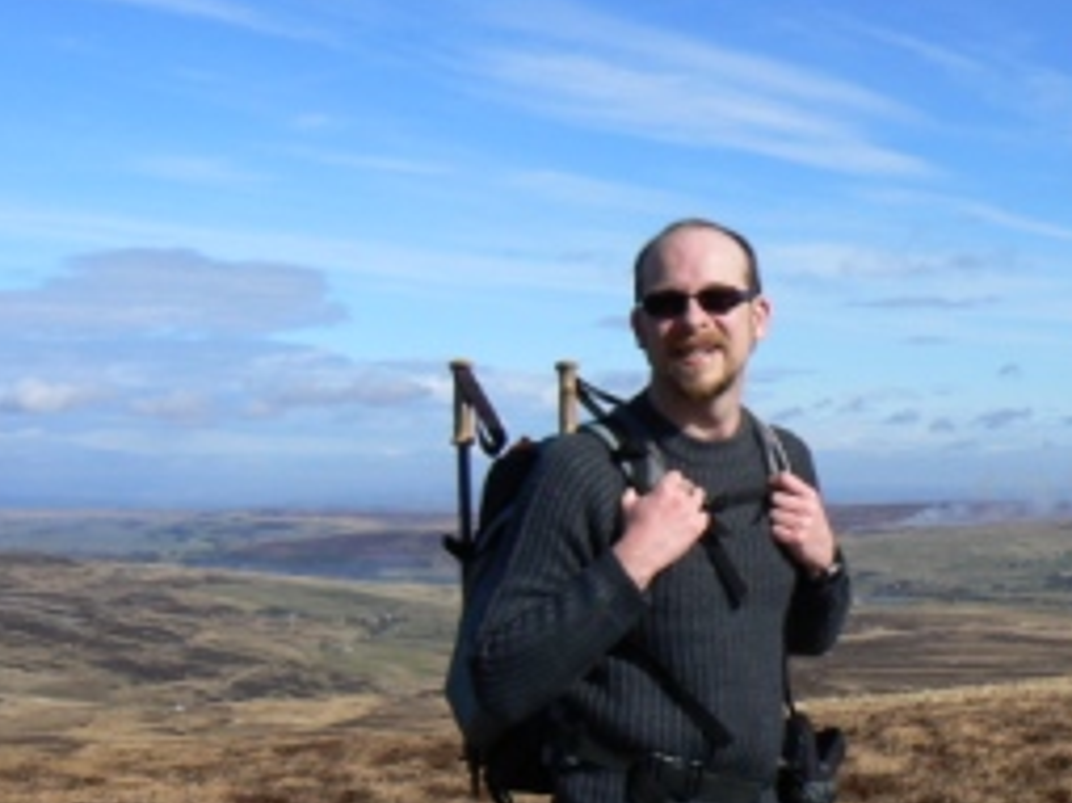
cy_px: 383
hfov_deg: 30.7
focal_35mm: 61
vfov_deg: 24.0
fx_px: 1888
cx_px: 891
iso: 80
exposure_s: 1/500
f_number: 8
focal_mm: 6
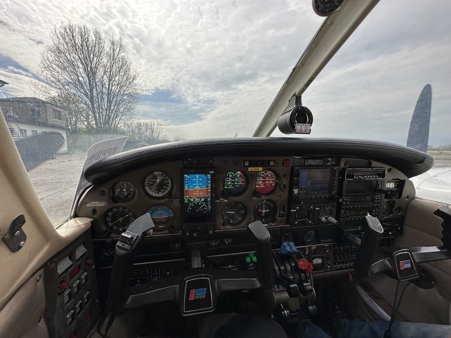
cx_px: 226
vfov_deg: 85.7
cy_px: 169
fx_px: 182
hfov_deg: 102.1
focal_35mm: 14
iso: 50
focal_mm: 2.22
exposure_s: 1/1855
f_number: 2.2
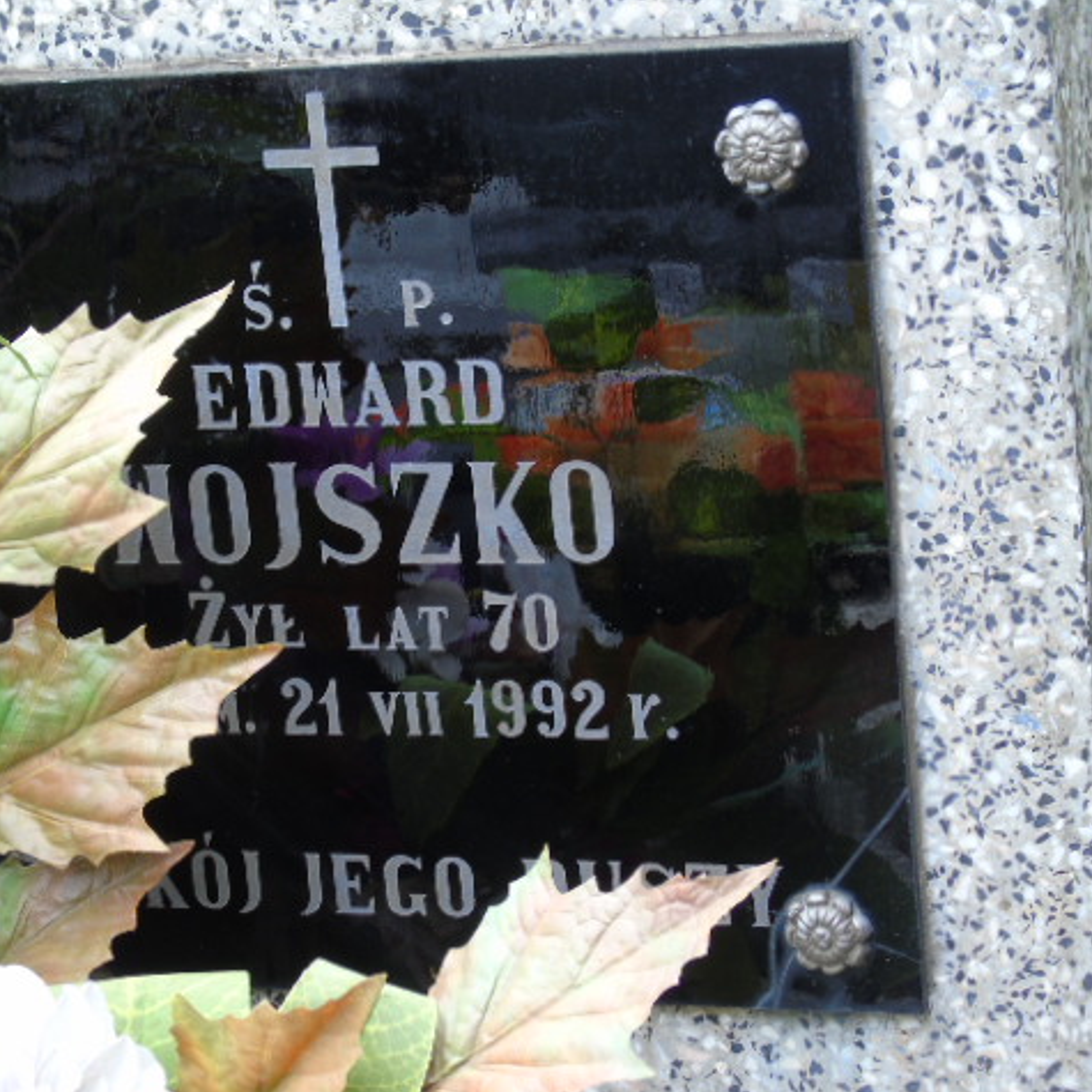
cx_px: 402
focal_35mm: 112
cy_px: 545
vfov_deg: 15.6
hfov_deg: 15.5
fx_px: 3997
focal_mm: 17
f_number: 4.3
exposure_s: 1/30
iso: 100
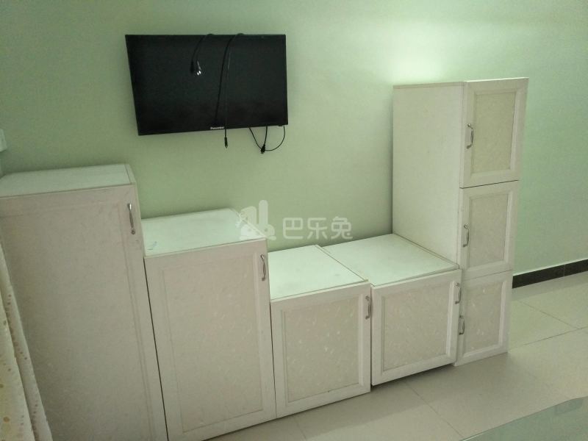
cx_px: 294
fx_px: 374
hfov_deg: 76.4
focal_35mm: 22
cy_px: 220
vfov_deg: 61.1
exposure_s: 1/33.3
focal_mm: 3.79
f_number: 2
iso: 322
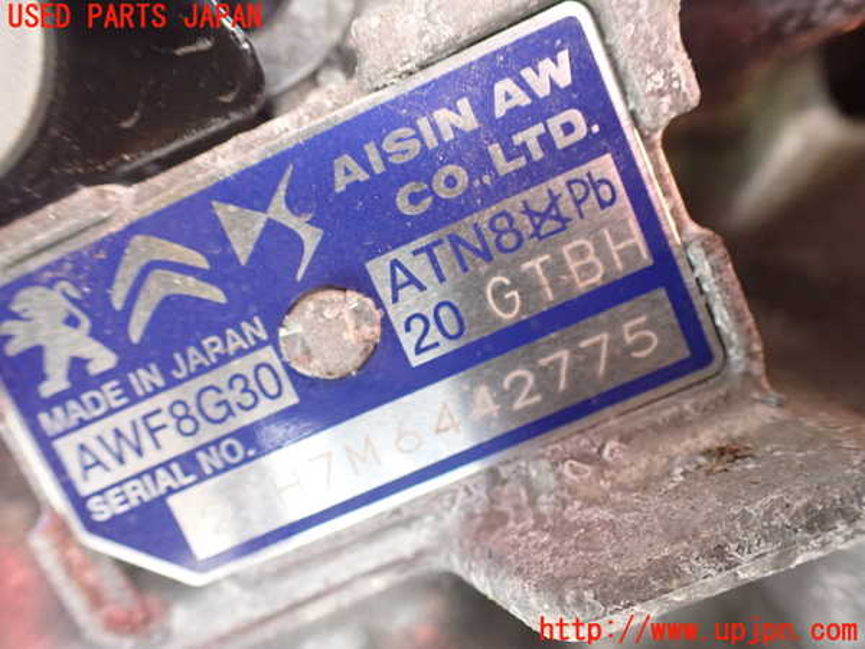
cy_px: 324
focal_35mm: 30
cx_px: 432
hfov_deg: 60.0
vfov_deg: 46.8
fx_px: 750
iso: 800
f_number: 2.3
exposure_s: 1/50
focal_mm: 5.4
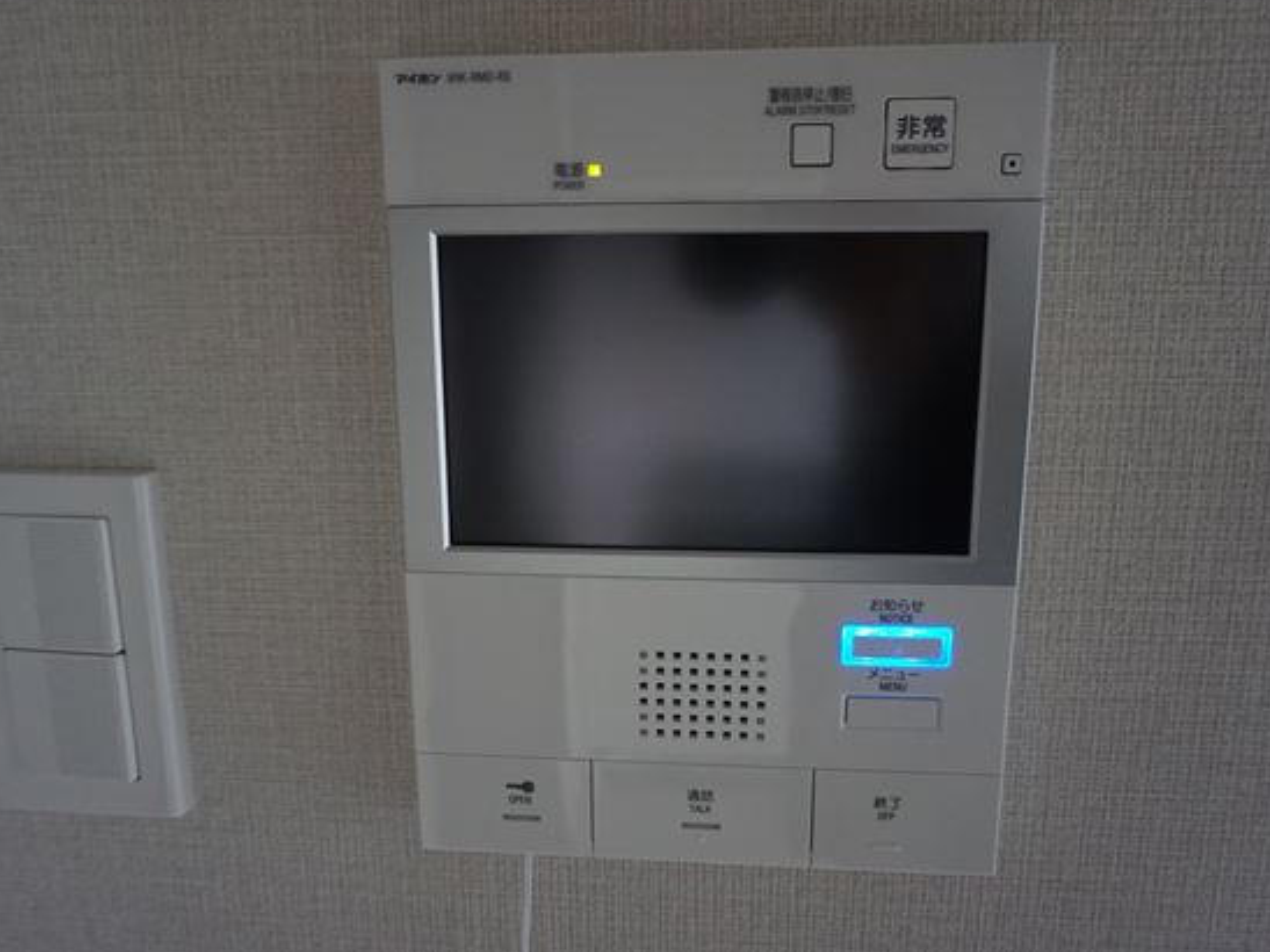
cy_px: 461
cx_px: 632
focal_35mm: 27
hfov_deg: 65.3
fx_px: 990
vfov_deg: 51.3
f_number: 3.5
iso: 1600
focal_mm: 16
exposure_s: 1/60
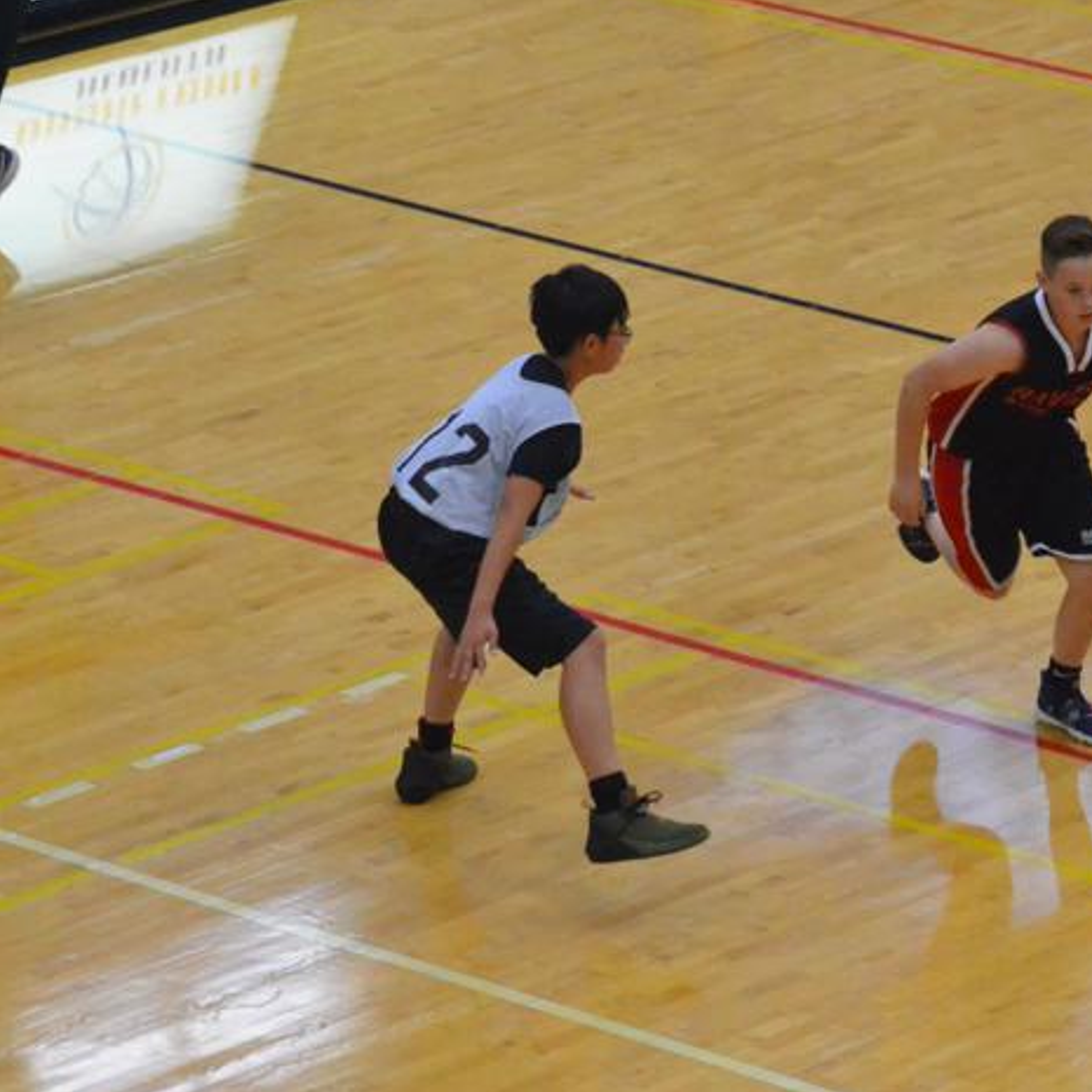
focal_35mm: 241
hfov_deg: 7.2
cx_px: 937
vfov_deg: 7.3
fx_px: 8601
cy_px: 397
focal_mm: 86
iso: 6400
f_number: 7.1
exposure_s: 1/200
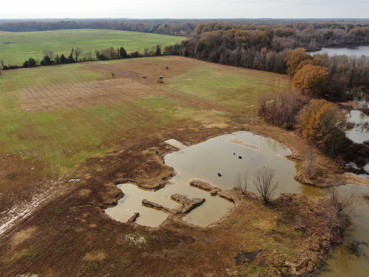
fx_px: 330
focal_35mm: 31
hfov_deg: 58.4
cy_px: 138
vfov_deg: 45.4
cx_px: 184
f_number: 3.1
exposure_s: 1/20
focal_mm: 5.33
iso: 200
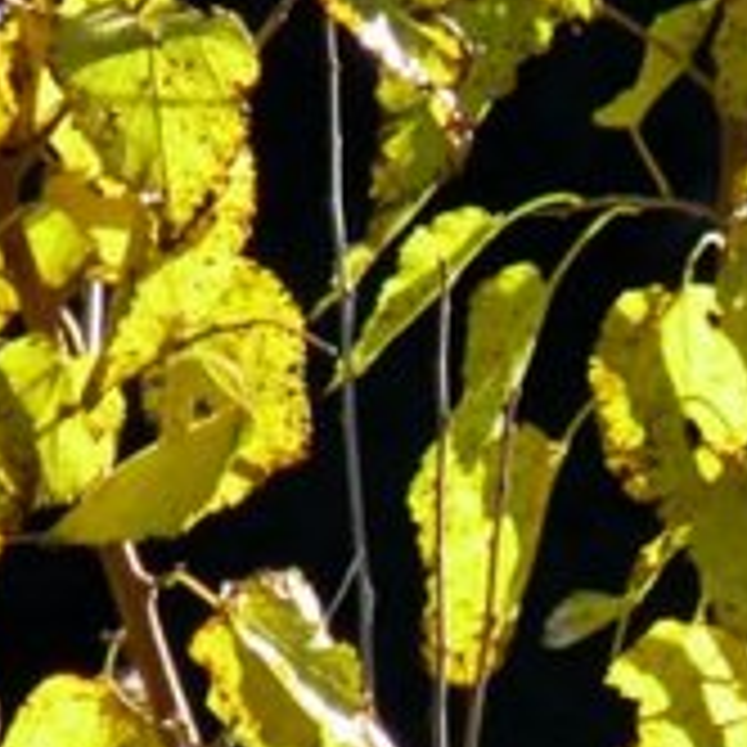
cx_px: 518
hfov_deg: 1.1
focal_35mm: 1661
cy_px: 58
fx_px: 40553
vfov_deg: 1.1
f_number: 4.4
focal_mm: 86.4
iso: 160
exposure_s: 1/160
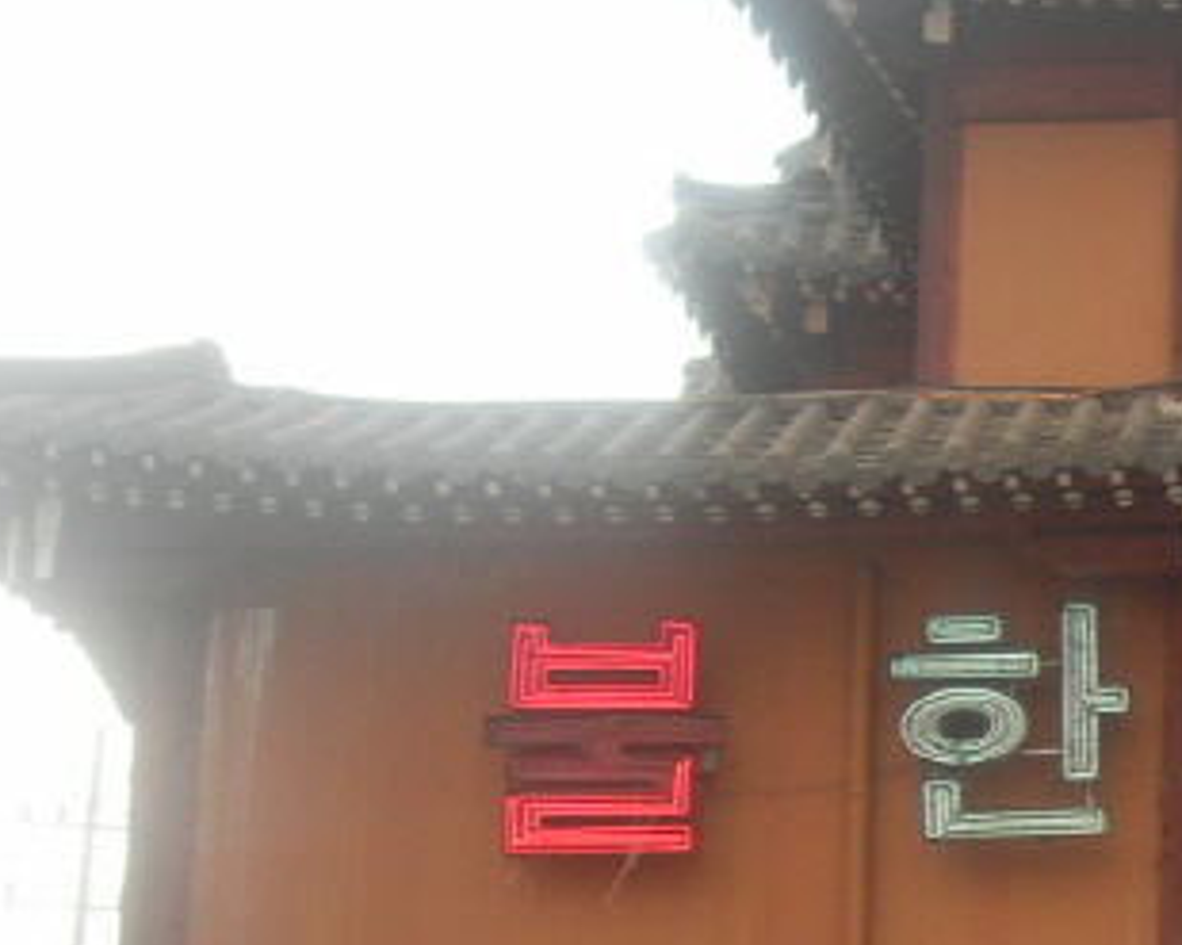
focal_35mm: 96
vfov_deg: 15.8
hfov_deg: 18.7
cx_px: 1469
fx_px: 3357
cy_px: 838
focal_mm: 7.8
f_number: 2.8
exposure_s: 1/78.8
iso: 64
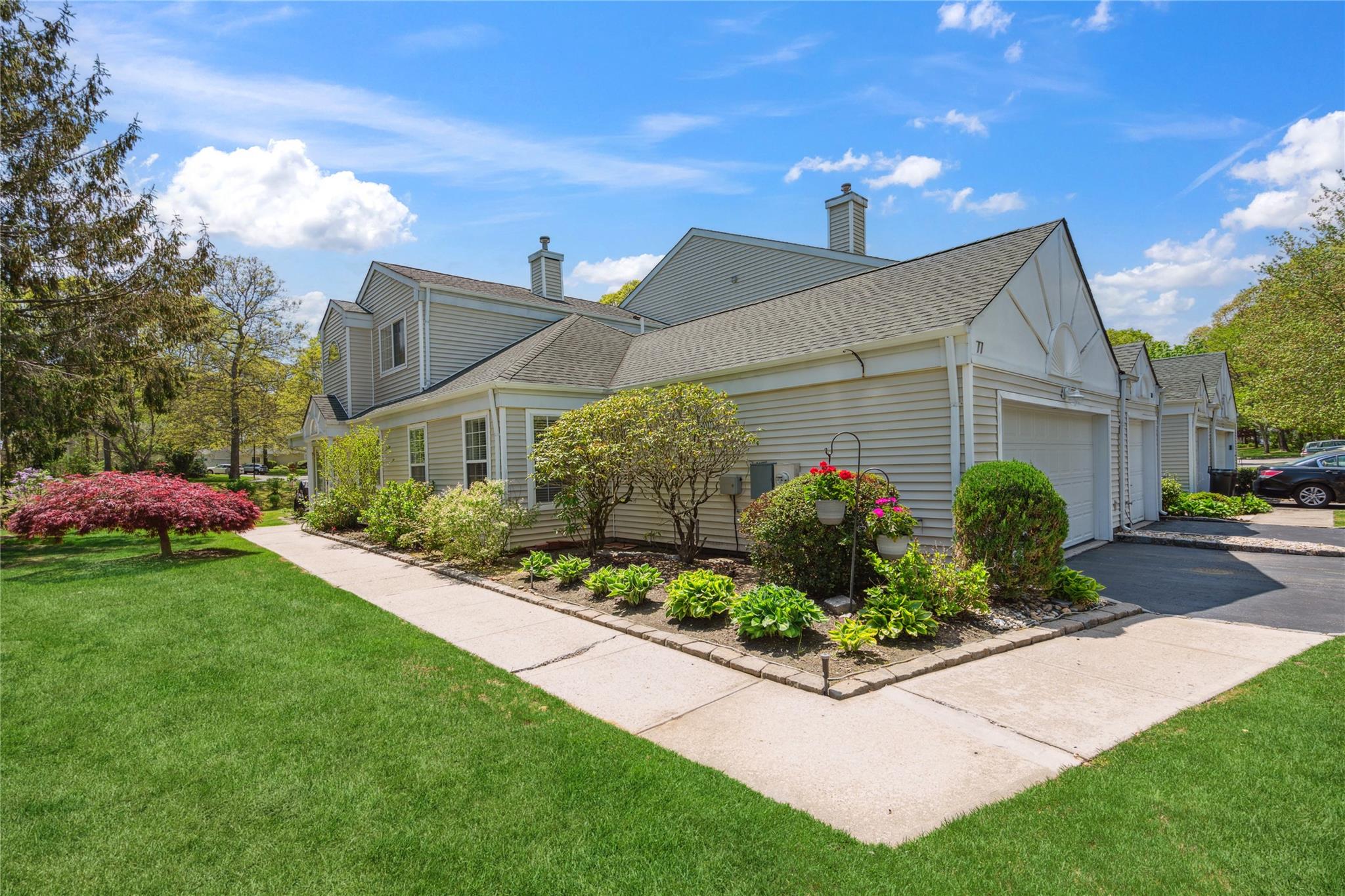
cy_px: 448
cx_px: 672
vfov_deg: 73.7
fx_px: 598
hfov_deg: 96.7
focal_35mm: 16
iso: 64
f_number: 5.6
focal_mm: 16
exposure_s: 1/200
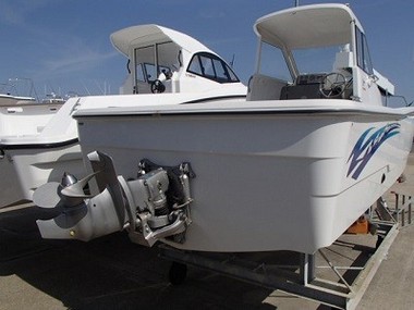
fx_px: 335
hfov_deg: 63.4
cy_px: 155
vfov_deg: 49.7
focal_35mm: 28
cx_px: 207
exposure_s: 1/250
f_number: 11
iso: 100
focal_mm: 5
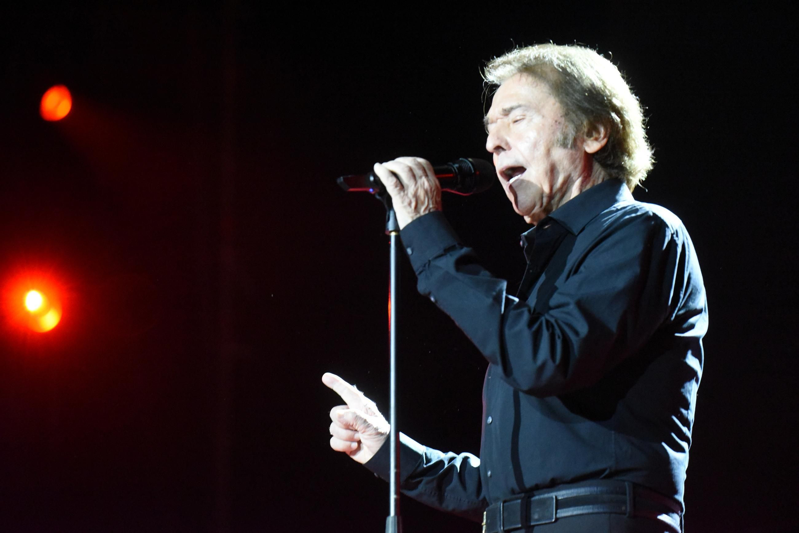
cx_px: 400
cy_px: 266
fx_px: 3219
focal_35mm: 145
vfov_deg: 9.5
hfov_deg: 14.1
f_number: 4
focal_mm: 145
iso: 11400
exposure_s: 1/400
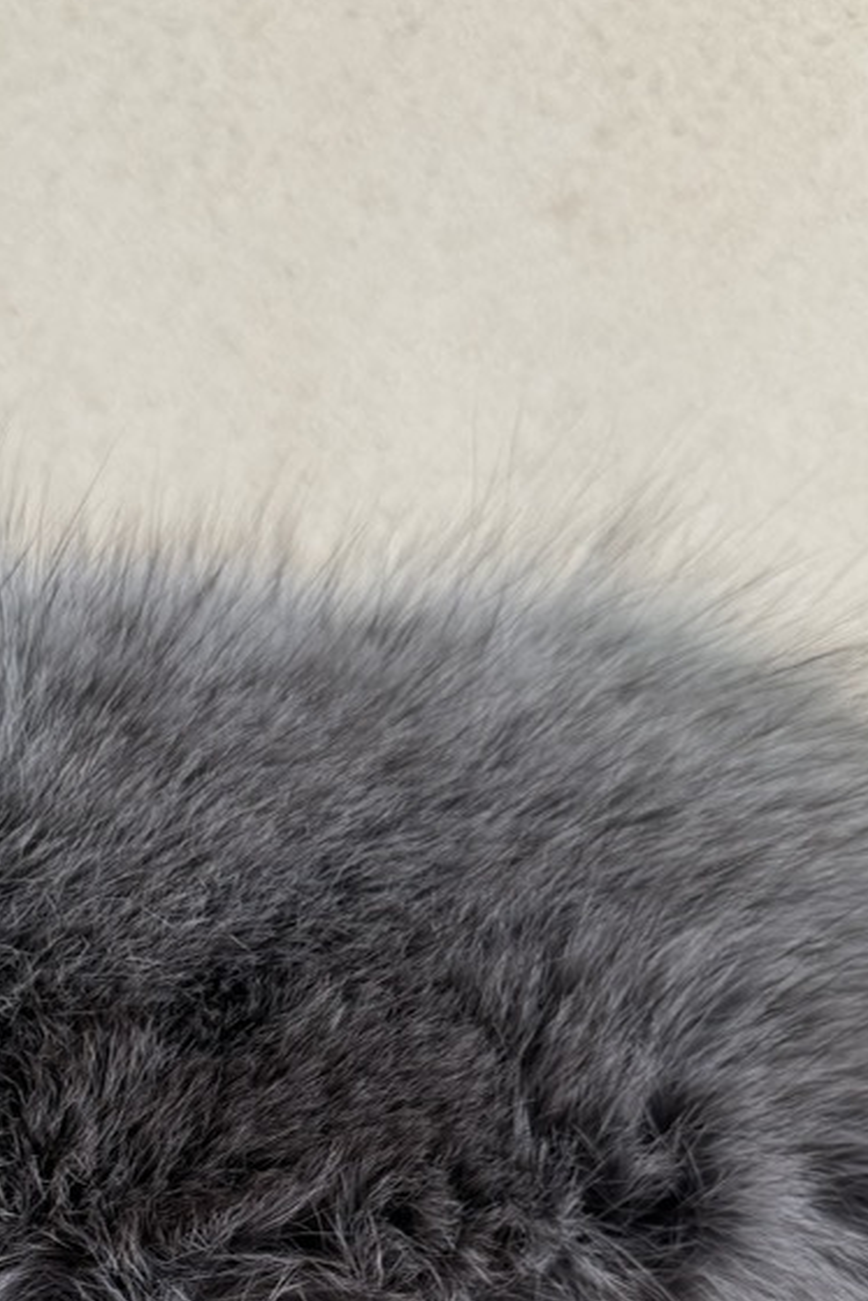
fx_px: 2061
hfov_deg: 23.5
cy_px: 1320
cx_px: 181
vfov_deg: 32.1
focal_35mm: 57
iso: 100
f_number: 1.78
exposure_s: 1/121
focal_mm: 6.76
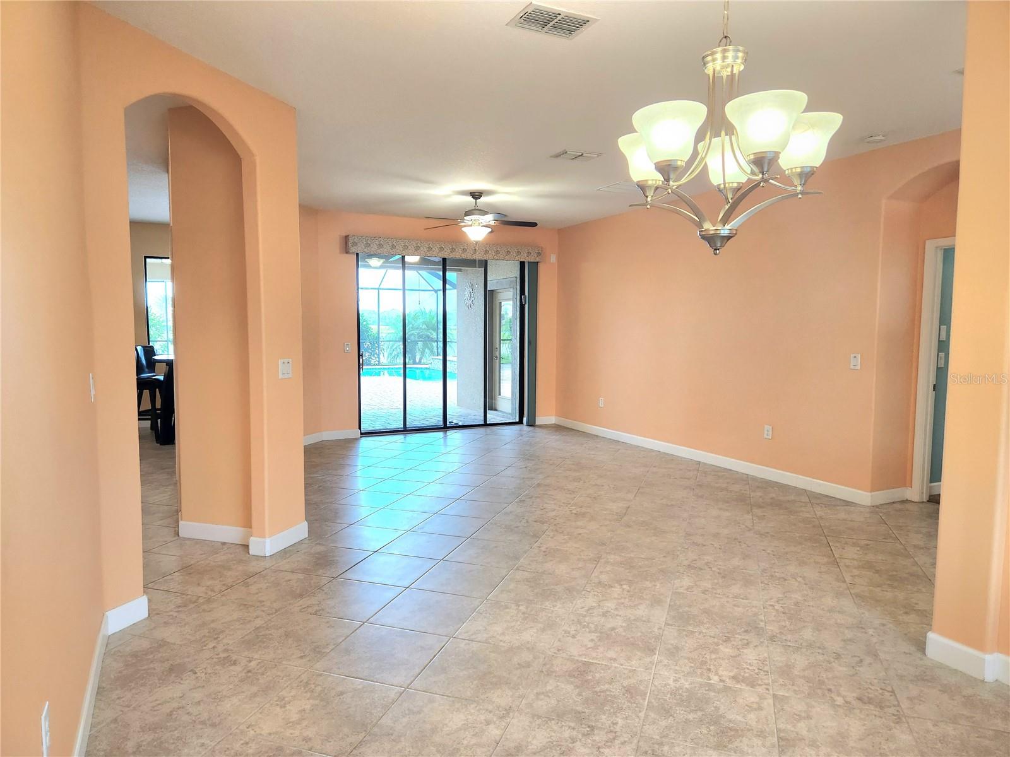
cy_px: 378
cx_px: 505
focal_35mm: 23
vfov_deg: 58.9
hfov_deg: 73.9
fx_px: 671
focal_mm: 5.4
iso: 125
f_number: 1.8
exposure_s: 1/120
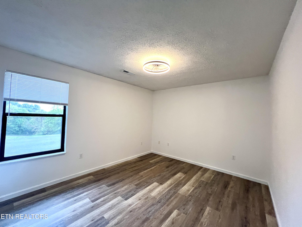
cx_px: 151
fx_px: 113
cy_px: 114
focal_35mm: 13
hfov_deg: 106.2
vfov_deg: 89.9
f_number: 1.8
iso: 250
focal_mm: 1.57
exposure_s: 1/72
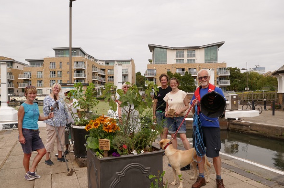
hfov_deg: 67.4
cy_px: 97
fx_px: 213
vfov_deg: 47.8
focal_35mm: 27
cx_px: 143
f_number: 4
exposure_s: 1/1000
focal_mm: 9.1
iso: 125
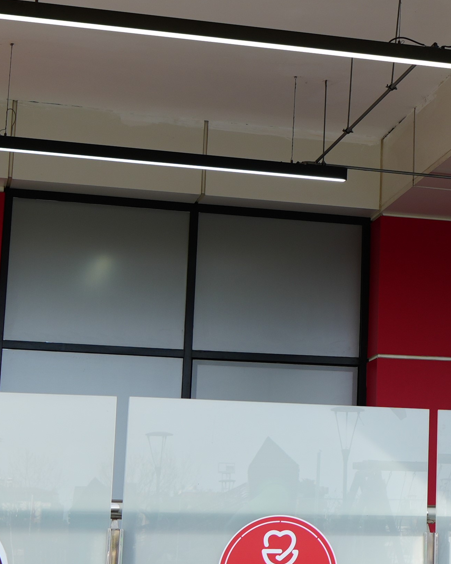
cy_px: 253
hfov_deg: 15.1
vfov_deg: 19.8
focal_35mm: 97
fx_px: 1618
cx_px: 595
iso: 100
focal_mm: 24
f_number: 5
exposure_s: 1/160
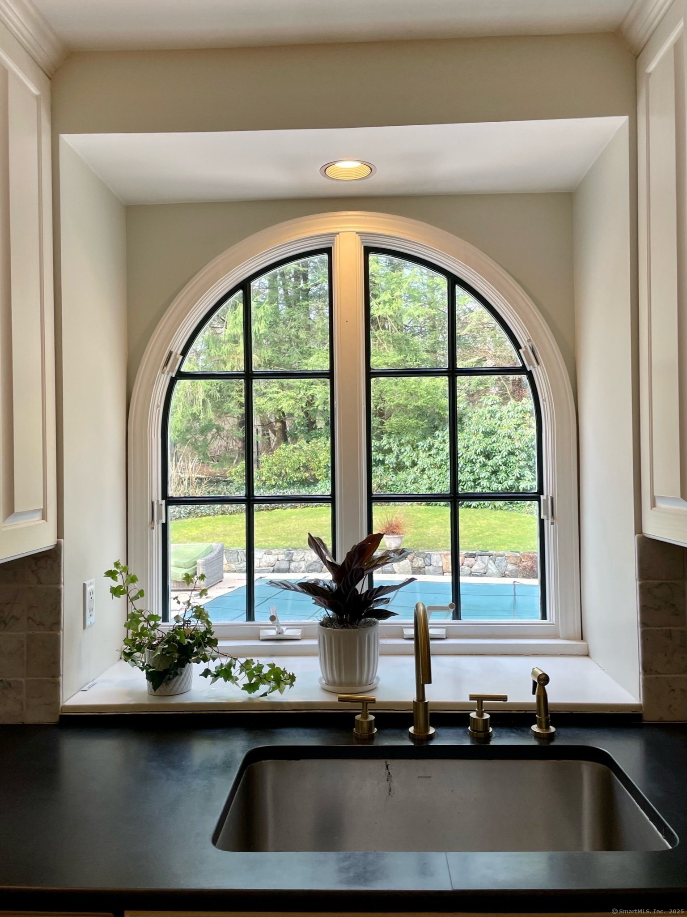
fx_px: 688
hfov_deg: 53.0
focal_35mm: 26
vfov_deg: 67.3
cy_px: 458
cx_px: 344
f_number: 1.6
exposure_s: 1/120
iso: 50
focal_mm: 4.2
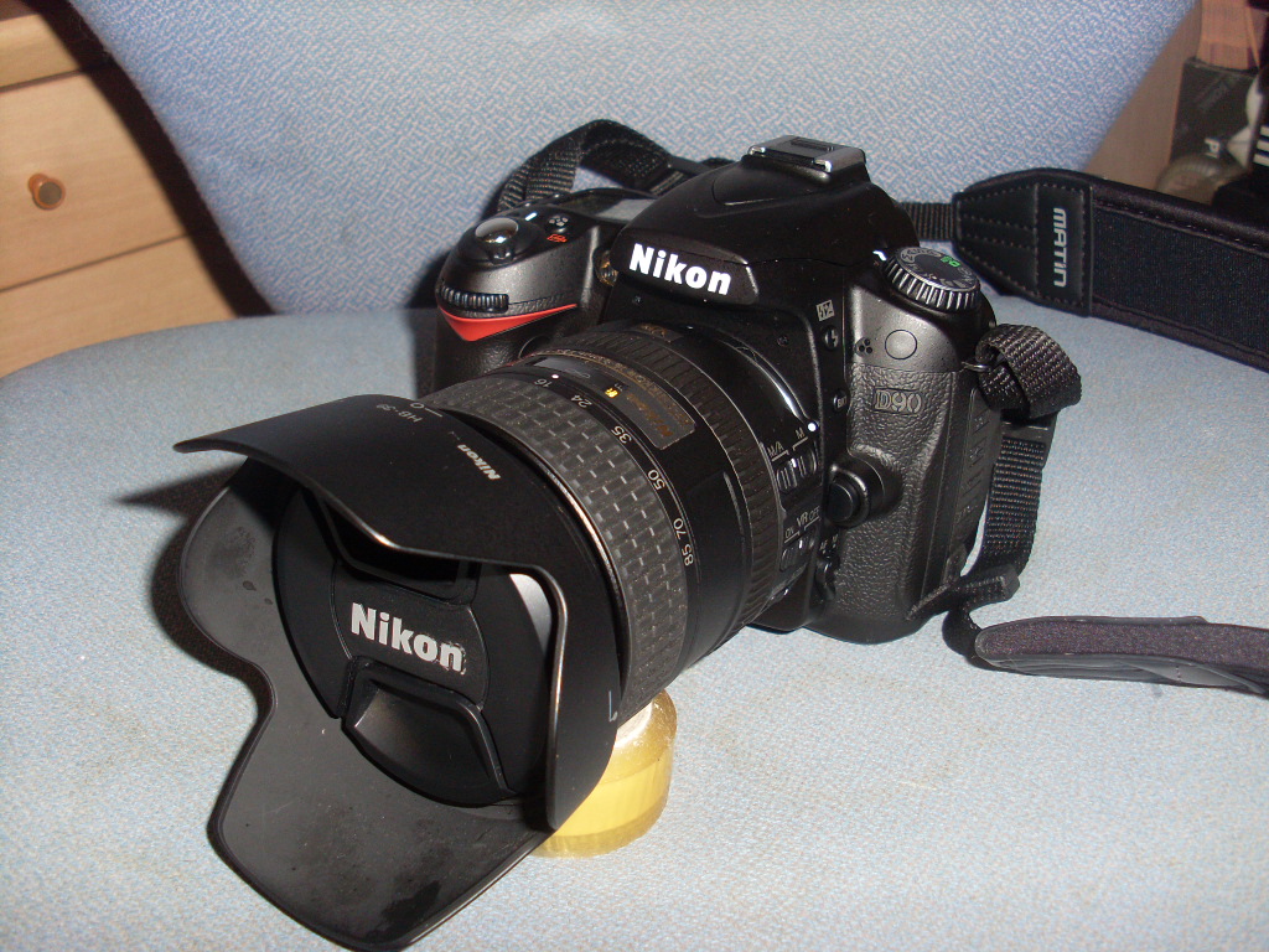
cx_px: 634
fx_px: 1393
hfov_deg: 49.0
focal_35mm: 38
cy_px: 476
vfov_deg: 37.7
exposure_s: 1/45
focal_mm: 6.3
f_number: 3
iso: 100
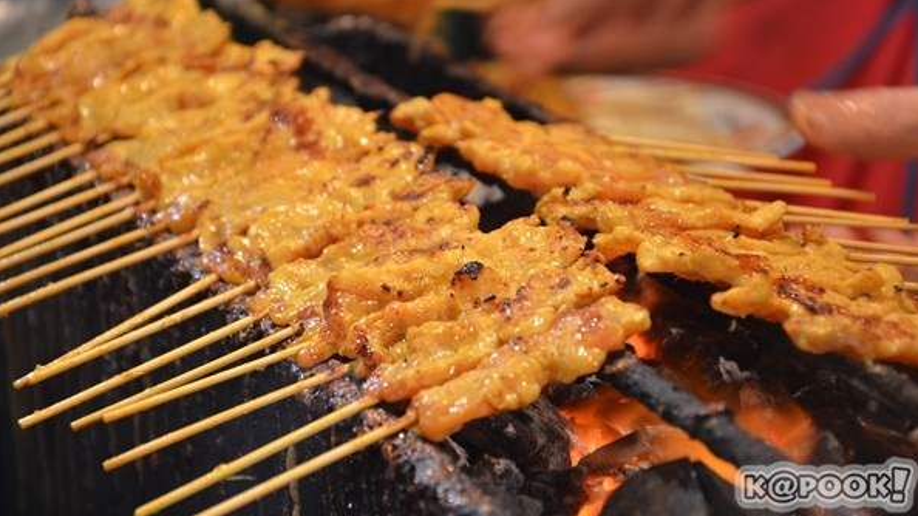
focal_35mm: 135
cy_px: 229
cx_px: 461
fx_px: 3274
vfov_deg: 9.0
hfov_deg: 16.0
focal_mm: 85
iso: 640
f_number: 5.6
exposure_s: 1/15
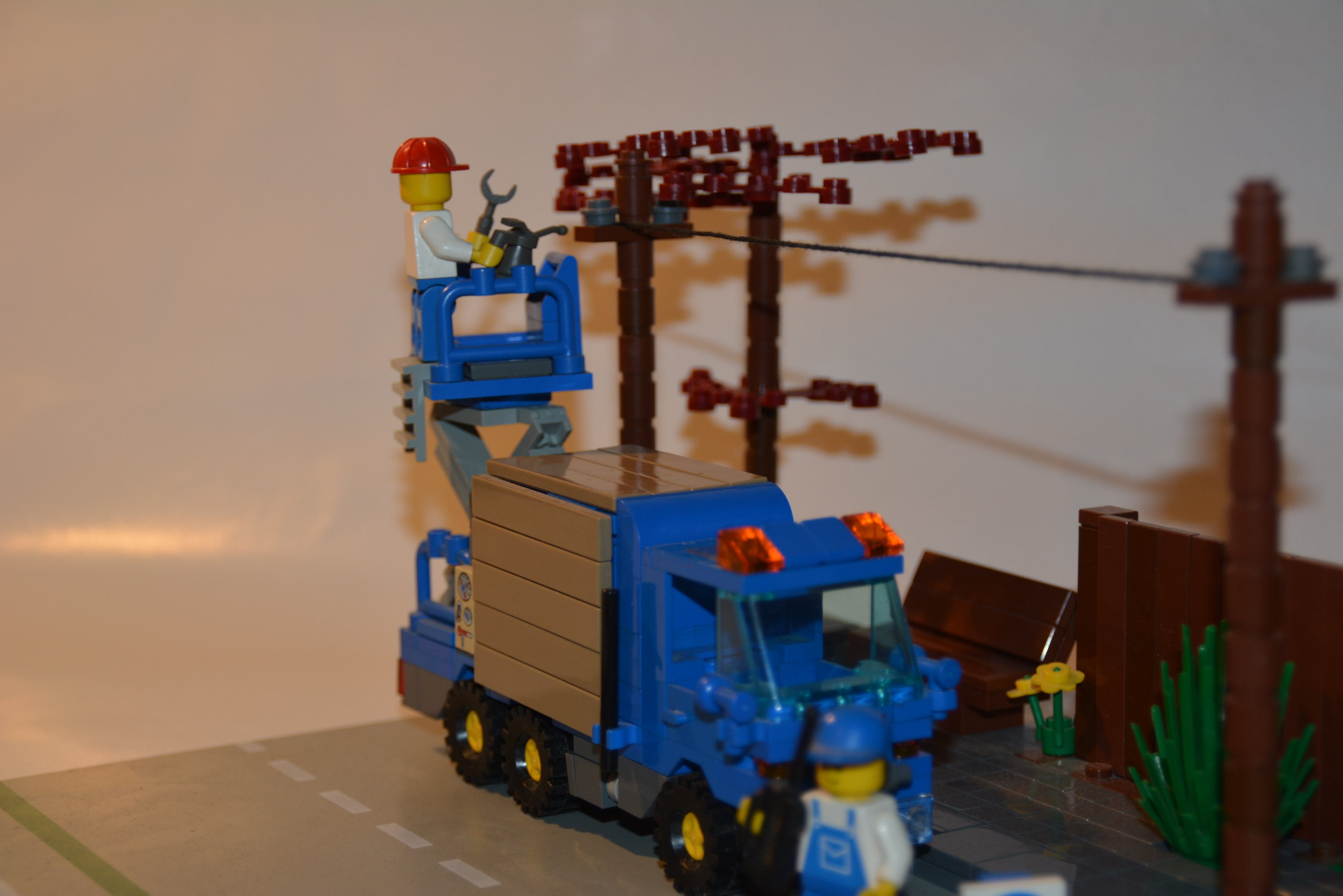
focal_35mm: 72
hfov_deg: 28.1
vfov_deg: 18.9
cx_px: 672
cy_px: 448
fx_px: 2687
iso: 280
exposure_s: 1/60
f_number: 4.8
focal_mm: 48
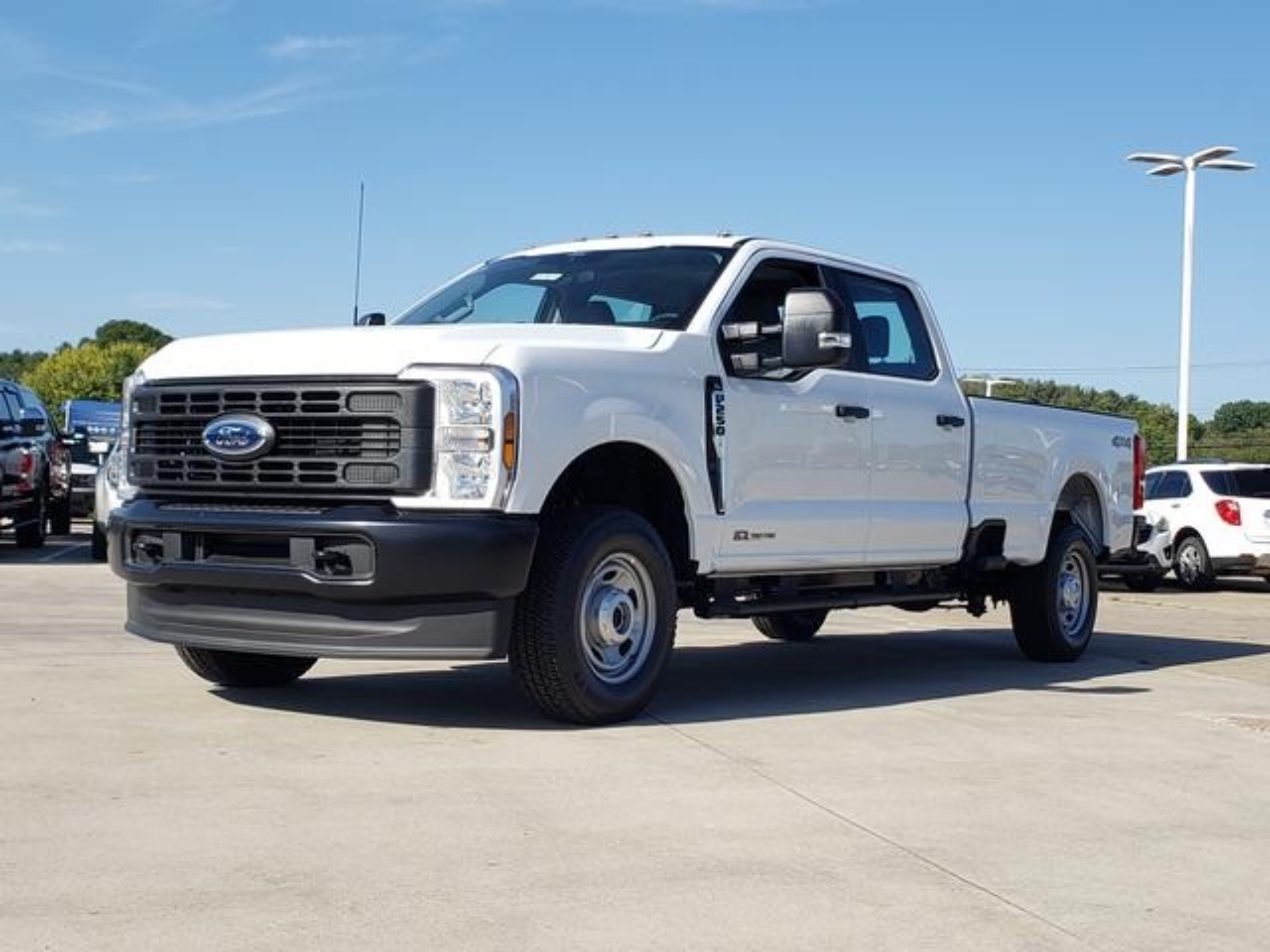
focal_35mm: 26
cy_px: 476
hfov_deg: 67.3
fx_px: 954
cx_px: 635
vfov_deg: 53.1
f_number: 2.4
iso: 50
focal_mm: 4.3
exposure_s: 1/1276
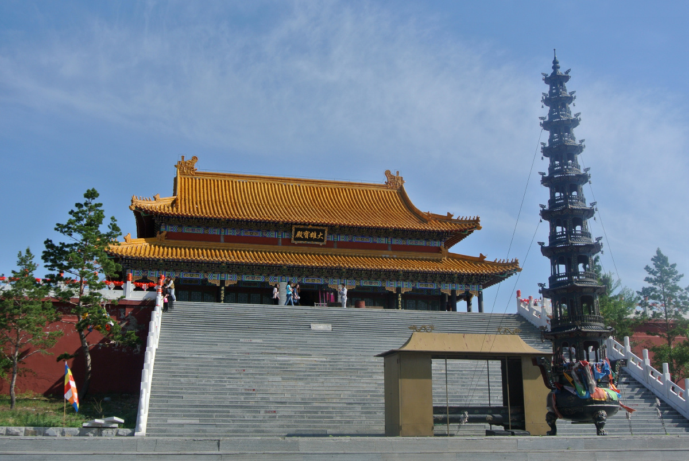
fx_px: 766
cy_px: 230
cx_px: 344
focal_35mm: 40
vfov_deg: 33.5
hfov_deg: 48.4
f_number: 5
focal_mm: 15.1
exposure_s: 1/800
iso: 100
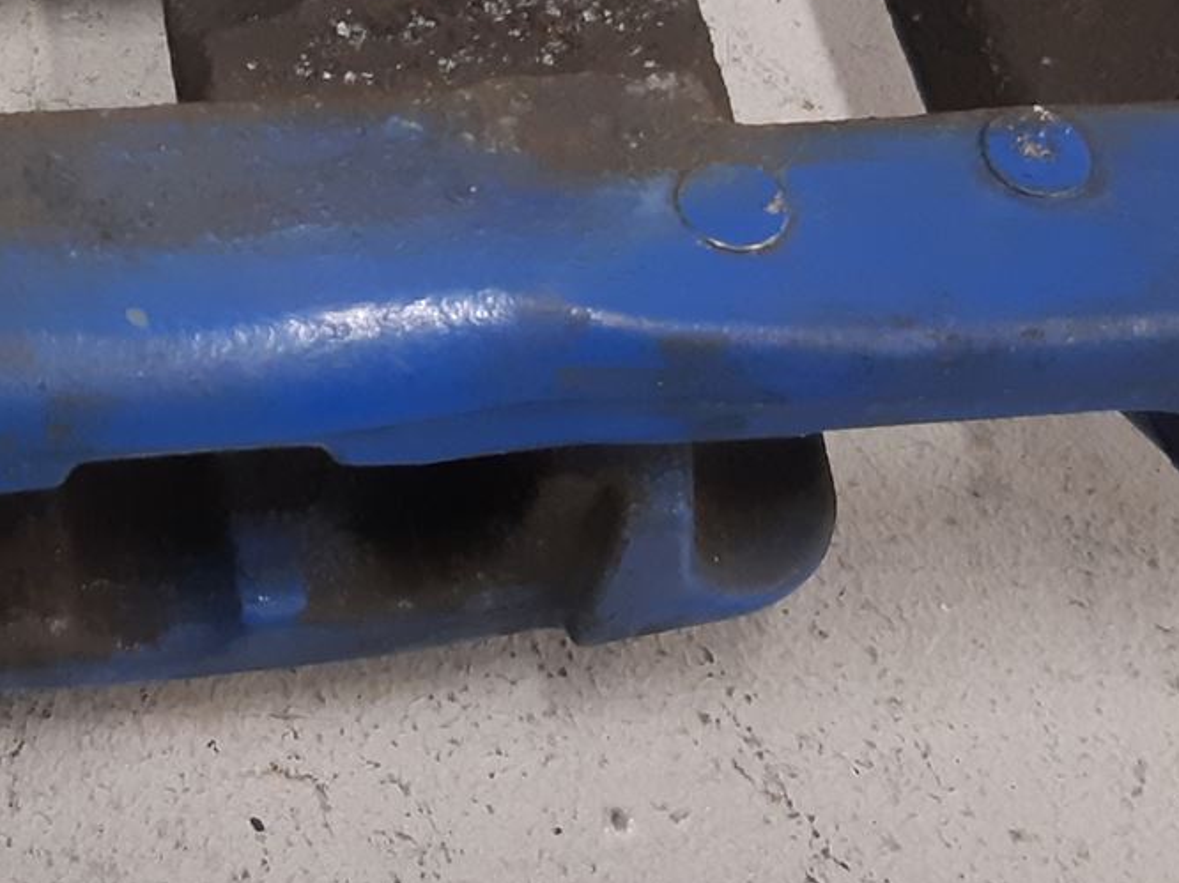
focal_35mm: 80
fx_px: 2724
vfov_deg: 18.0
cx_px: 112
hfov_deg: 23.7
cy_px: 0
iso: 160
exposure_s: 1/50
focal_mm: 3.93
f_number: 1.7
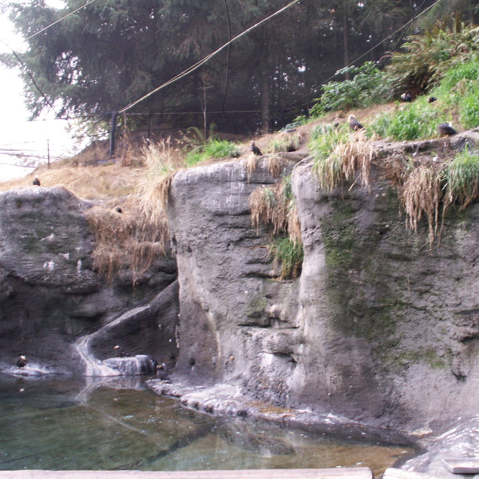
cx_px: 296
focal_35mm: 42
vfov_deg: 40.0
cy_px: 238
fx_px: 658
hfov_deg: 39.8
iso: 50
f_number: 2.8
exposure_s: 1/40
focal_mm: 5.86
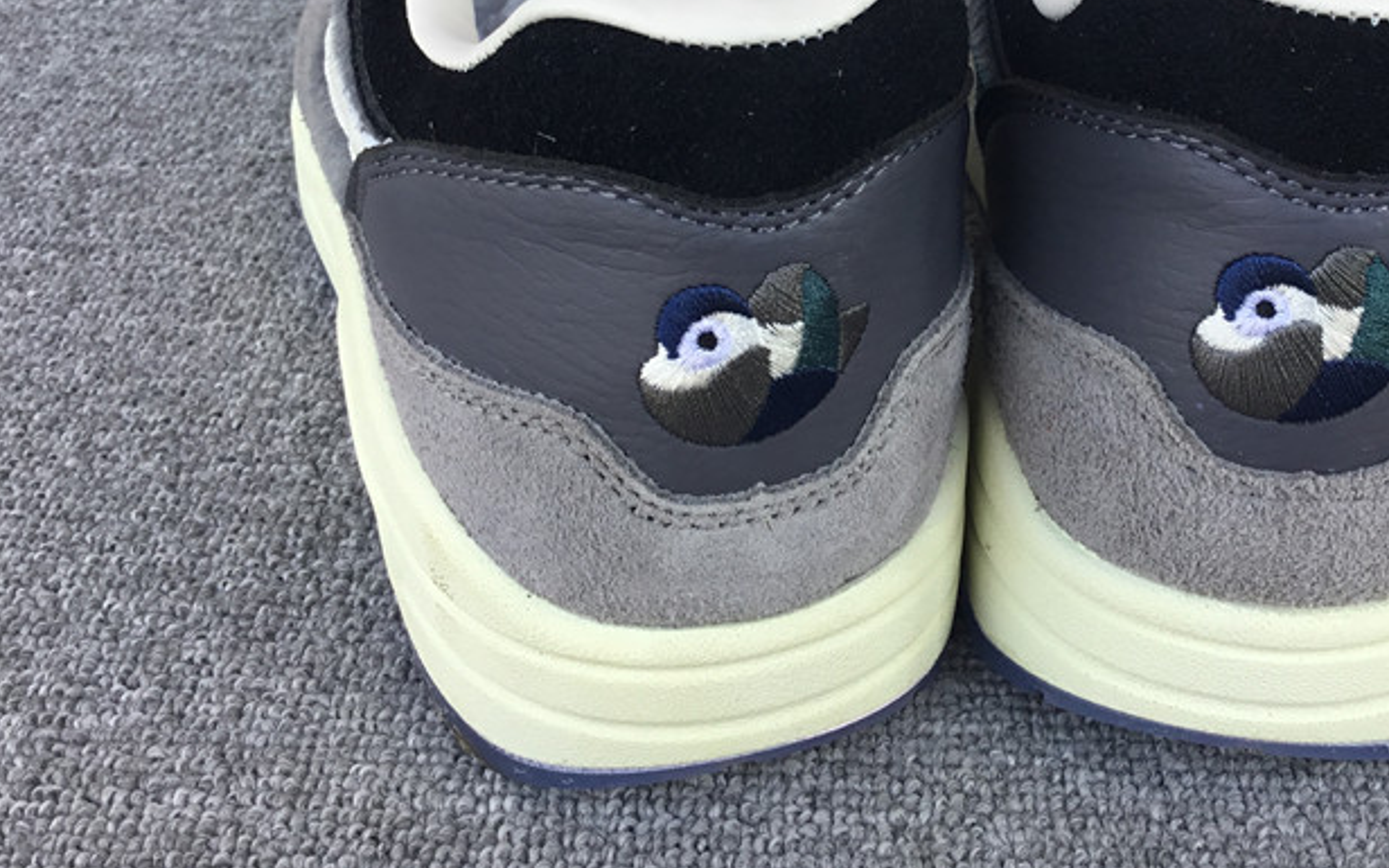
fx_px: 1817
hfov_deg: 41.5
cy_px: 148
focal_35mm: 48
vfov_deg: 26.3
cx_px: 870
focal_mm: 3.3
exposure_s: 1/109
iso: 25
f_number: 2.4
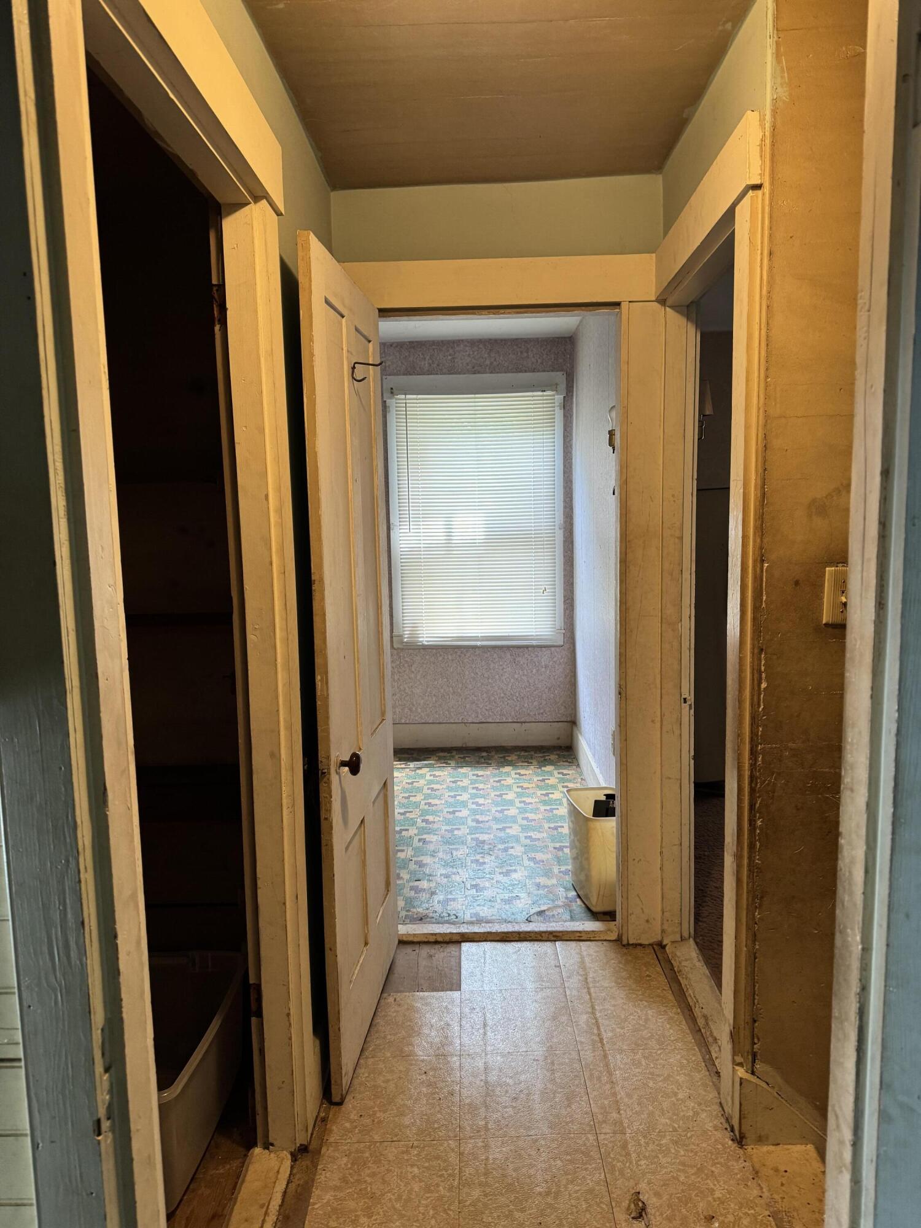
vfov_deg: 71.6
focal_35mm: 24
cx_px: 460
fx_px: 851
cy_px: 614
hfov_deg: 56.8
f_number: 1.78
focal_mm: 6.76
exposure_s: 1/60
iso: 250
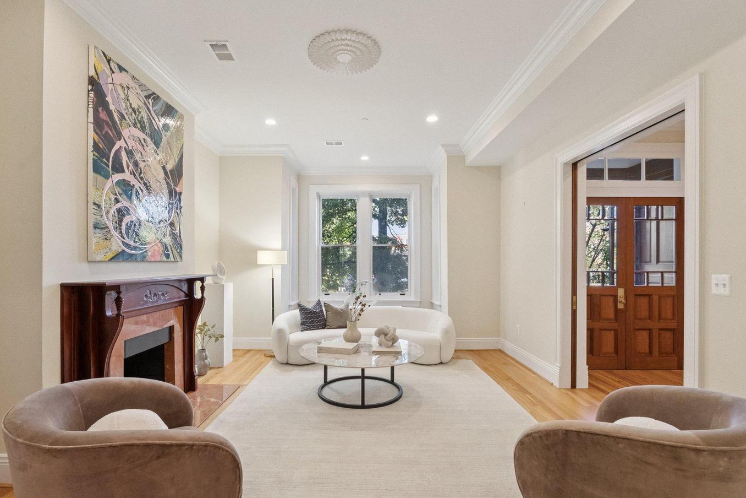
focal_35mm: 17
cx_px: 358
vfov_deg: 70.4
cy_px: 263
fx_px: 352
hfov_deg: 93.2
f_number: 9
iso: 8000
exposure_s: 1/160
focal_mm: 16
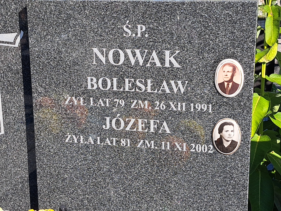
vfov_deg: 56.8
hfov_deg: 71.6
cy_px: 106
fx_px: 195
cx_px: 140
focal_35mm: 24
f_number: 1.8
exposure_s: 1/833
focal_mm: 5.23
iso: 50
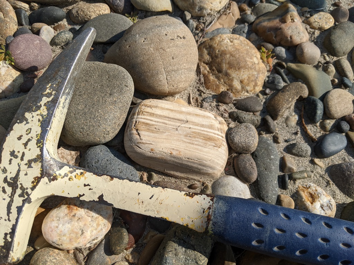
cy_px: 132
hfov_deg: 65.3
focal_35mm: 27
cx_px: 177
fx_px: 276
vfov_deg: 51.4
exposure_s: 1/3906
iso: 68
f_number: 1.8
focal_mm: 4.44
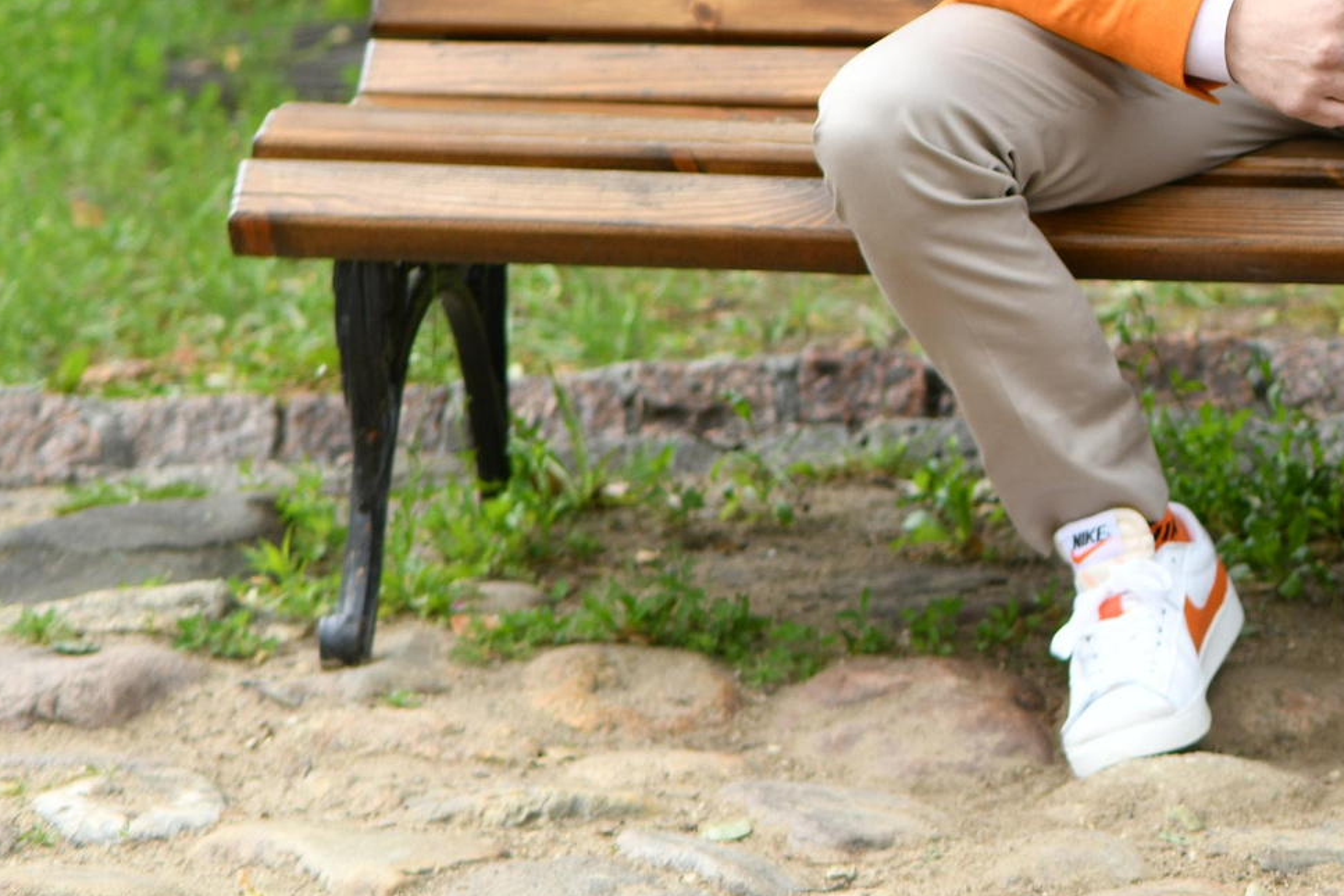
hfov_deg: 9.0
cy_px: -249
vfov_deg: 6.1
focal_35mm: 225
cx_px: 1689
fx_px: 8401
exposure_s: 1/640
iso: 250
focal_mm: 85
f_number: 4
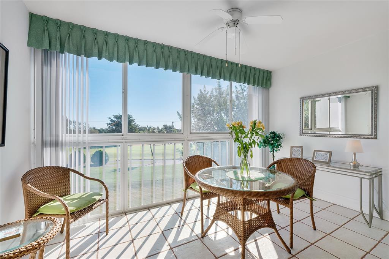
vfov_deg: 77.3
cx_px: 194
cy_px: 130
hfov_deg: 100.4
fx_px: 162
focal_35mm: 15
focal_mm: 10
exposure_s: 1/640
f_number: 9
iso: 320
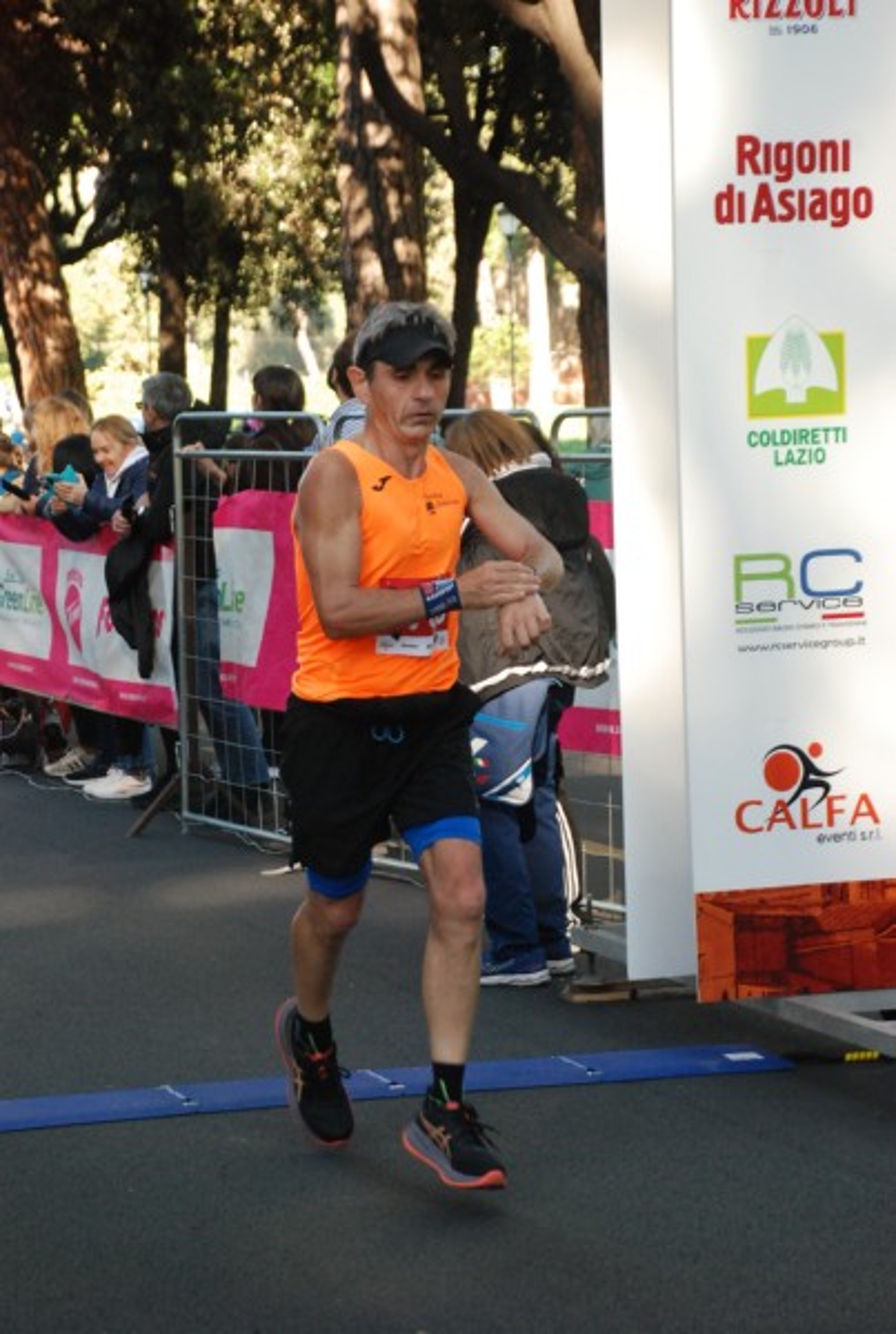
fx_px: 3900
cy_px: 667
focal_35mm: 105
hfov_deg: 13.1
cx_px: 448
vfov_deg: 19.4
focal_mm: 70
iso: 1000
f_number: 5.6
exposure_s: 1/250
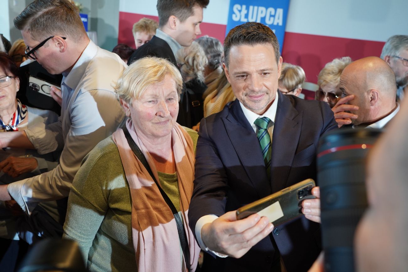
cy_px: 136
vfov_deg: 37.9
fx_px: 397
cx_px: 204
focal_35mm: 35
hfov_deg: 54.4
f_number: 5.6
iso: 1250
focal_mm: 35
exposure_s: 1/100
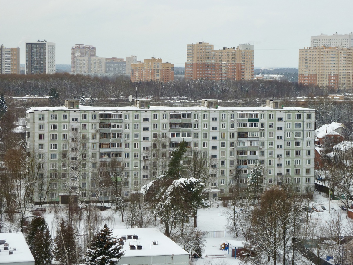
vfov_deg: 16.4
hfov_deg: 21.8
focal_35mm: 90
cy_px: 132
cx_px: 176
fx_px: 918
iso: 80
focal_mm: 14.7
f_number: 4.3
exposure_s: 1/125
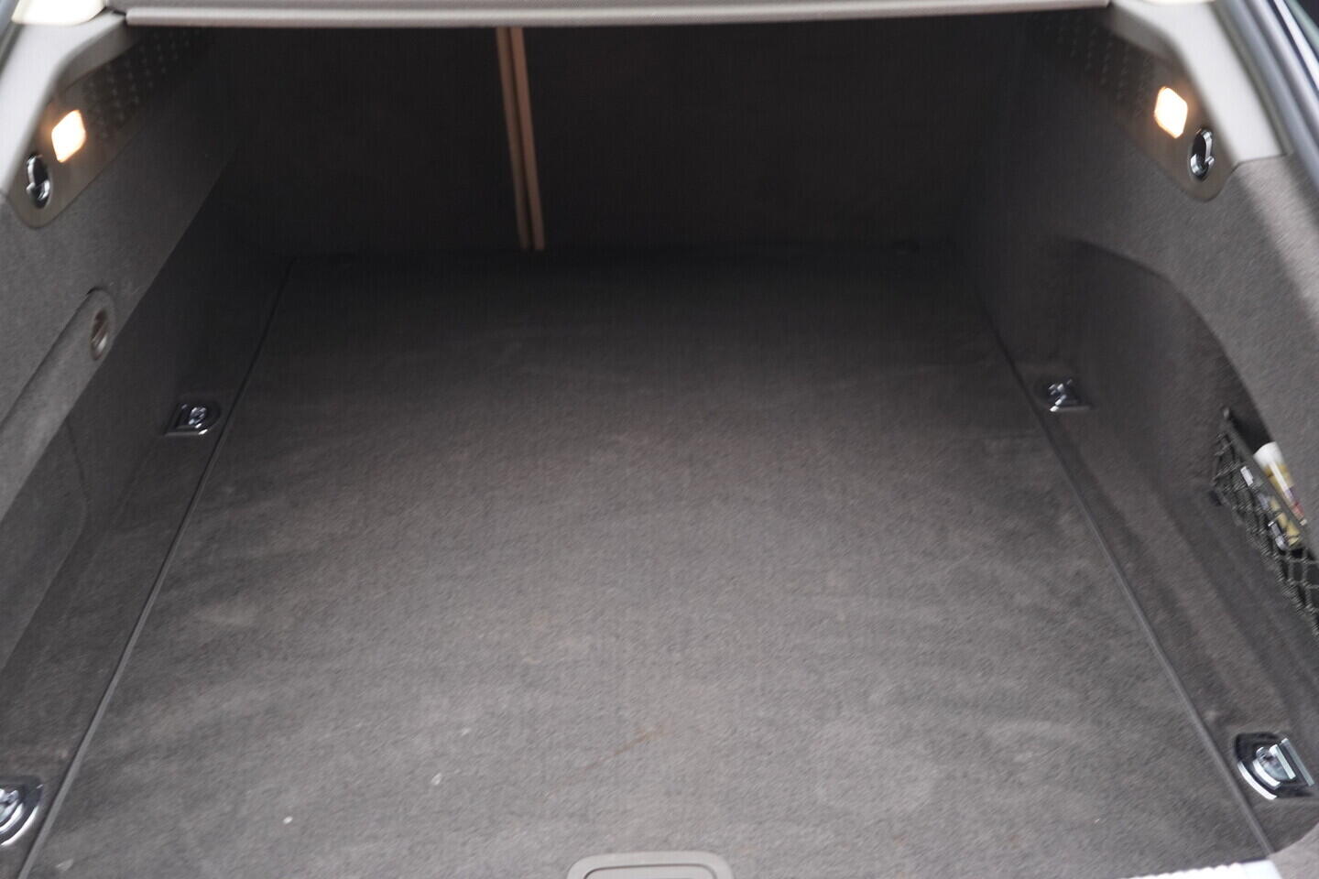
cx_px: 660
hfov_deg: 53.1
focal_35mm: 36
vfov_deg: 36.9
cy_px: 440
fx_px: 1319
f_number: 2.8
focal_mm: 24
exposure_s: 1/40
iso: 640
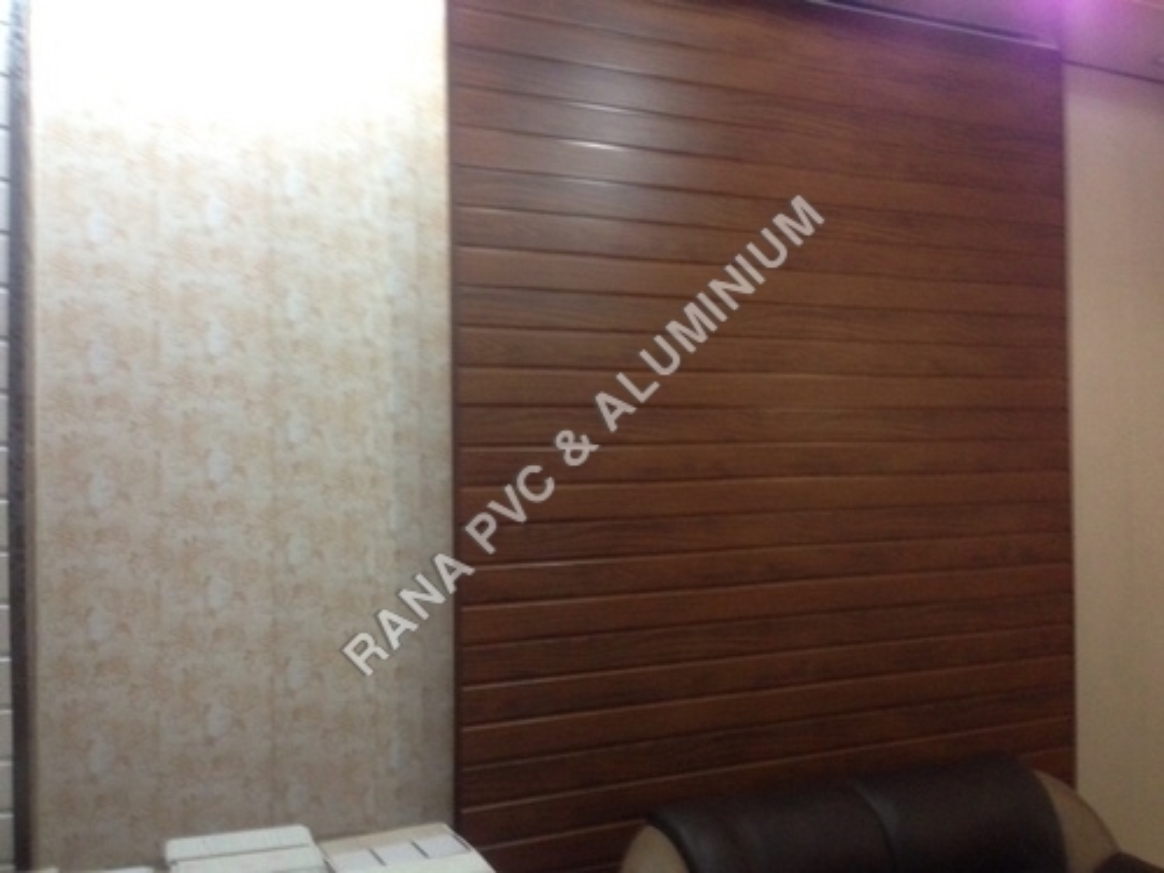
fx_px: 1110
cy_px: 436
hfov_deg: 55.4
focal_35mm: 33
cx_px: 582
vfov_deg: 42.9
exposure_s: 1/20
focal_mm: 4.13
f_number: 2.4
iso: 250
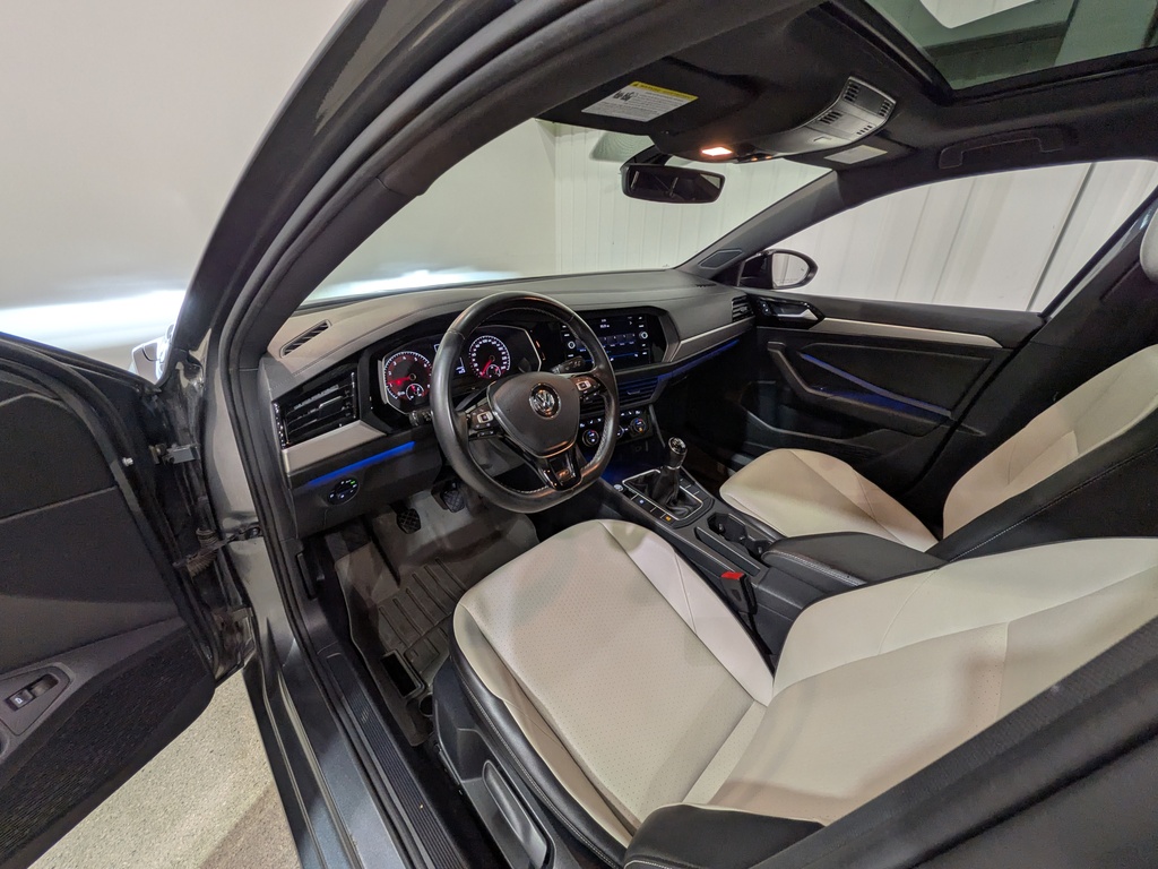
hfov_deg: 102.1
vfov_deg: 85.7
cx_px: 579
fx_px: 468
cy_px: 434
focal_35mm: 14
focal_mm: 1.83
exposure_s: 1/30
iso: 51
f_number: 2.2
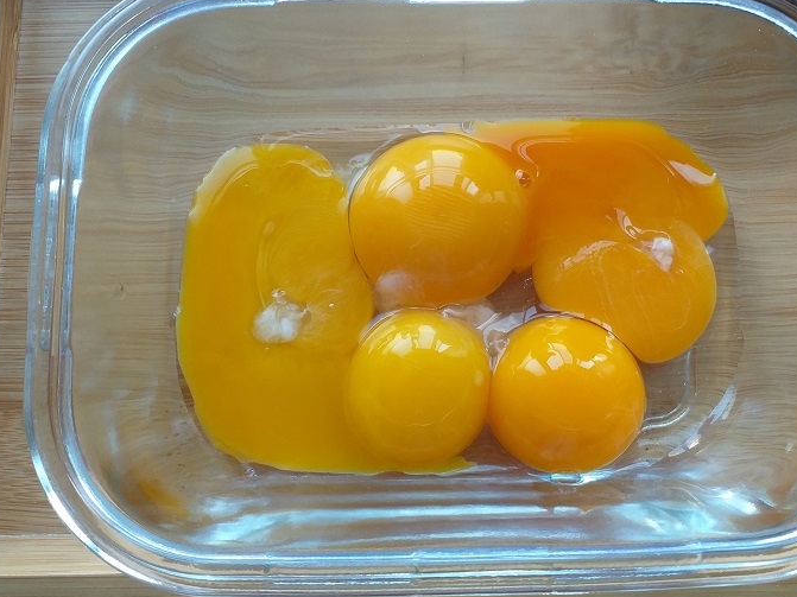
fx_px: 714
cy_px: 287
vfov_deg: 45.4
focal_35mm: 31
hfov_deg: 58.3
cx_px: 424
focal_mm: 3.6
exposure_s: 1/50
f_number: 1.9
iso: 125
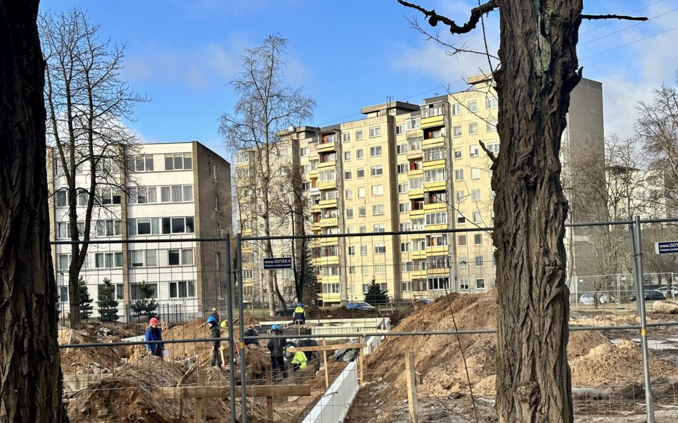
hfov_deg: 39.6
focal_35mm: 51
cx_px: 339
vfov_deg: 25.3
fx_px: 942
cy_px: 248
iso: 64
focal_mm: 6.86
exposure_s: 1/2410
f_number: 1.78
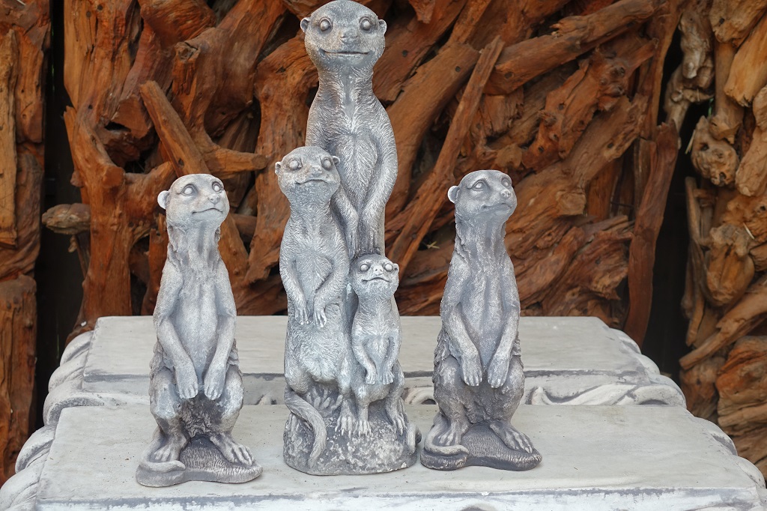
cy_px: 256
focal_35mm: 65
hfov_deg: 31.0
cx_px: 384
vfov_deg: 20.9
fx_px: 1384
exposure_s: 1/80
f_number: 2.8
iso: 160
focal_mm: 23.79
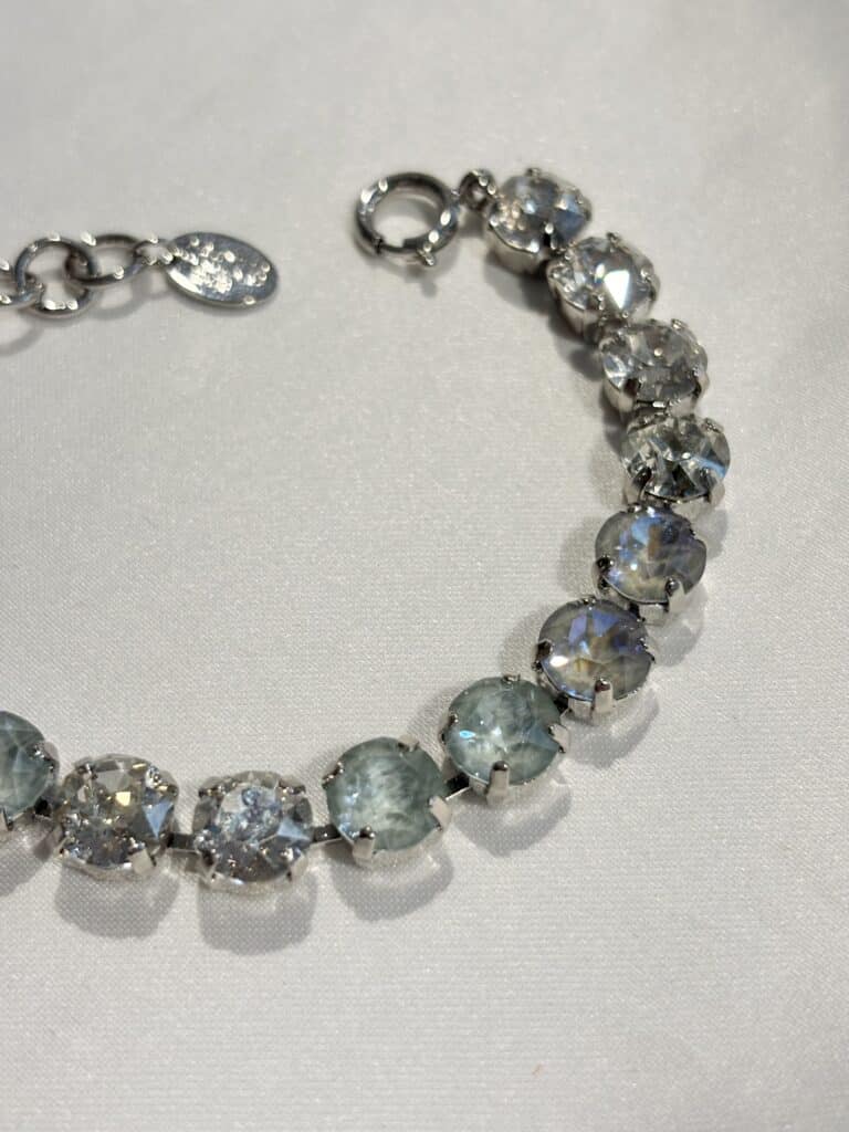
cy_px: 566
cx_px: 424
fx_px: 1700
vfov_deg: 36.8
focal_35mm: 52
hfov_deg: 28.0
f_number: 1.6
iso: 40
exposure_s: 1/433
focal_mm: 5.96
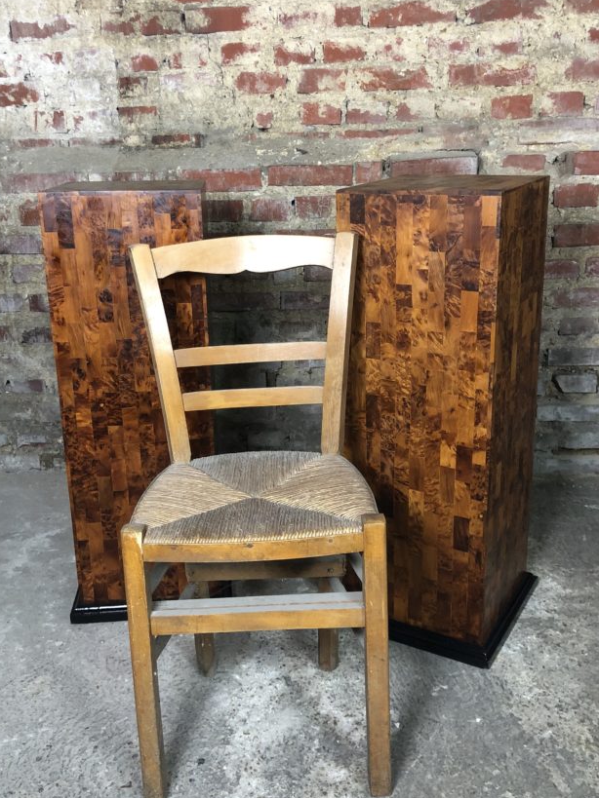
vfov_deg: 52.6
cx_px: 272
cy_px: 381
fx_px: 808
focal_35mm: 35
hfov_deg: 40.7
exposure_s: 1/13
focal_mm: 4
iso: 100
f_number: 1.8
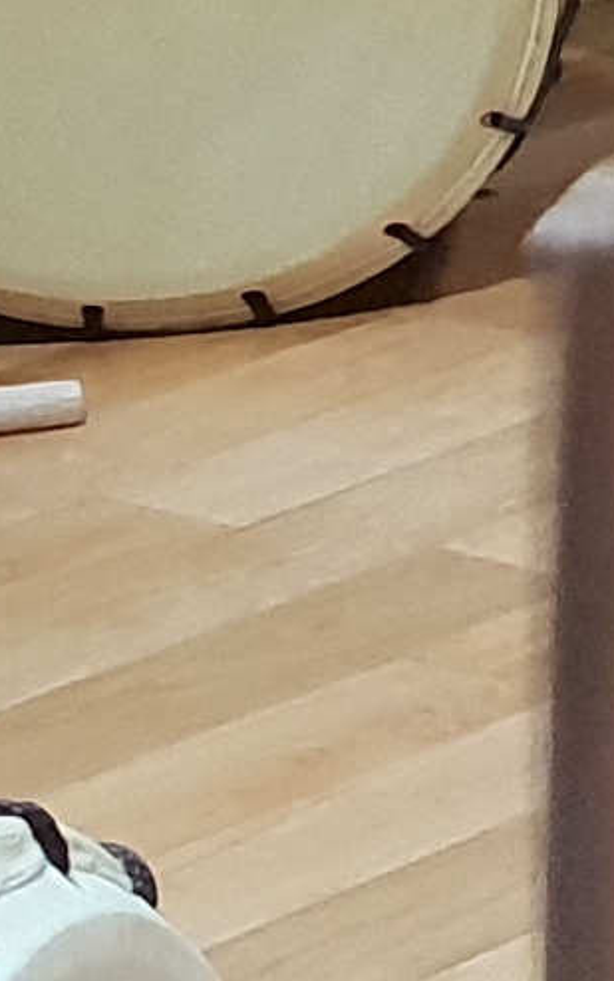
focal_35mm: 225
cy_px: 713
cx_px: 3312
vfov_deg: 9.3
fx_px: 6021
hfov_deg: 4.7
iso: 320
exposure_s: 1/60
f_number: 1.5
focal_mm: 4.3
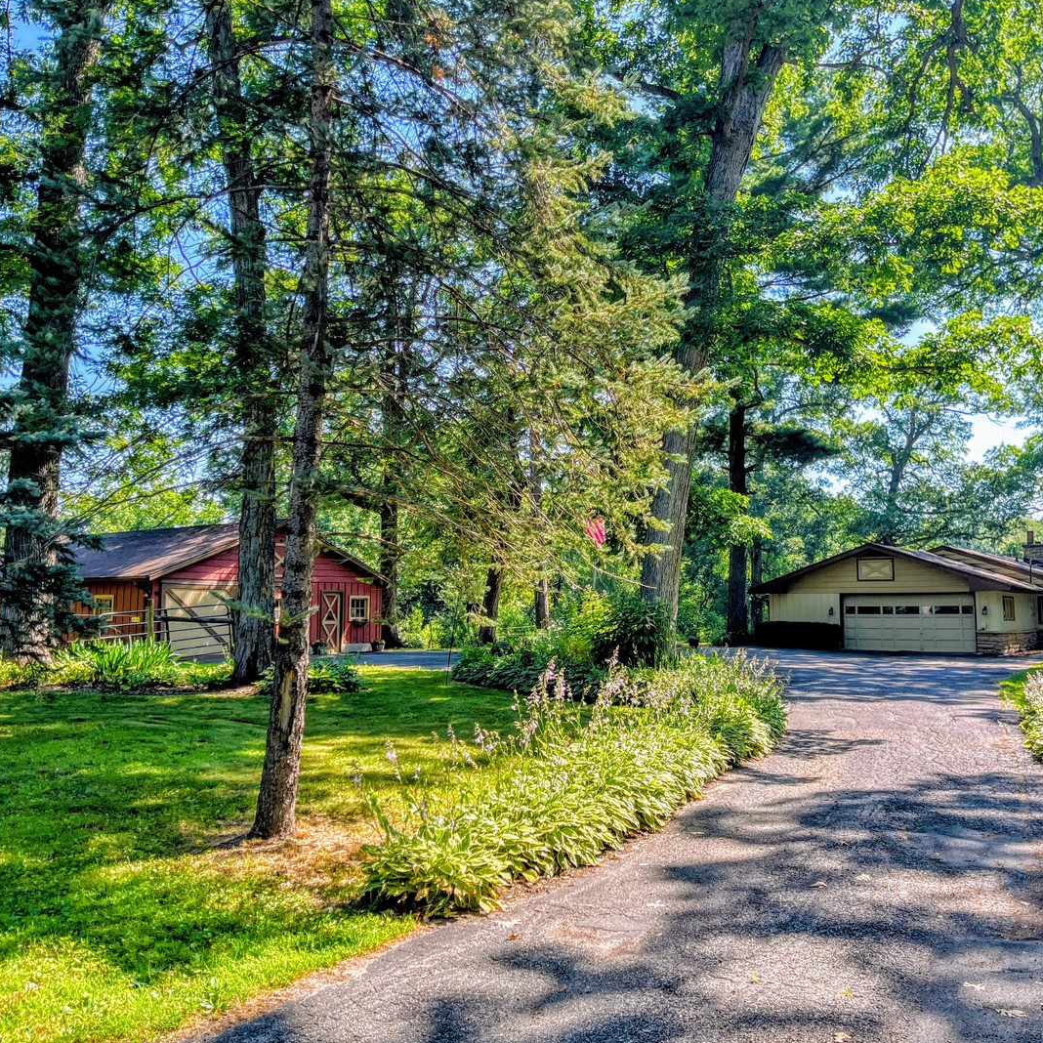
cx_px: 639
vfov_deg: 52.5
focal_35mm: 31
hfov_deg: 52.1
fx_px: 1057
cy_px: 520
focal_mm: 5.1
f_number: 1.6
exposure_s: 1/705
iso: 50
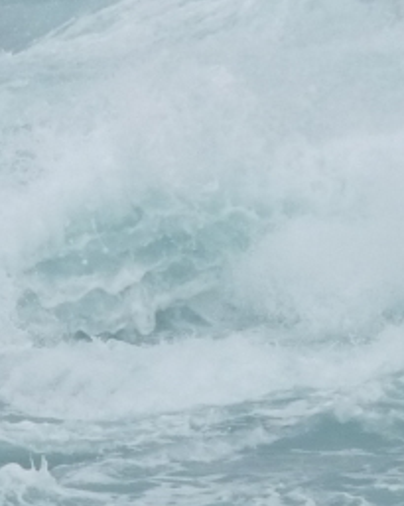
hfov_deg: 1.1
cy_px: 433
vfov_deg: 1.4
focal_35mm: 1379
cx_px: -307
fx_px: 20647
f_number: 5.6
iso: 200
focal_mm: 53.7
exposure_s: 1/640
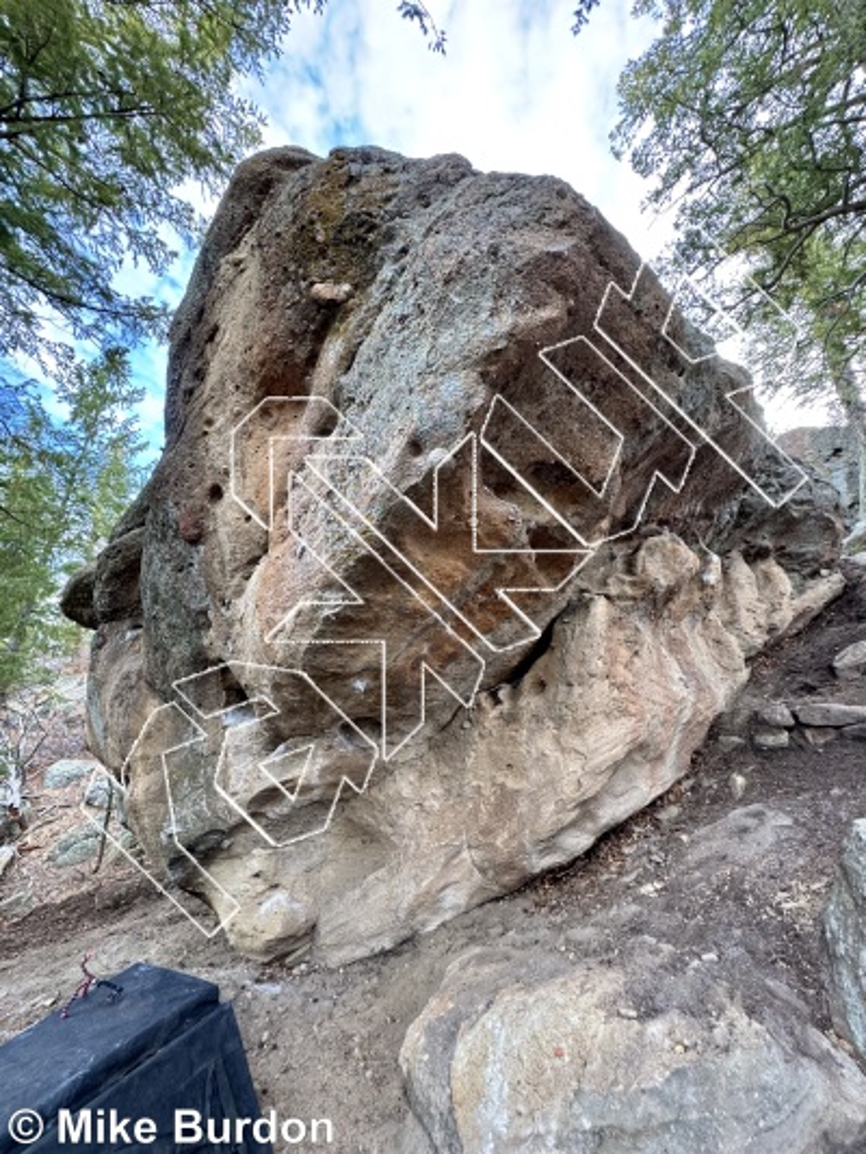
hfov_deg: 85.7
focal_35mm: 14
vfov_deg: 102.1
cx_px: 433
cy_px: 577
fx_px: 467
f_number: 2.2
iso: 125
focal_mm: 2.22
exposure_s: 1/99
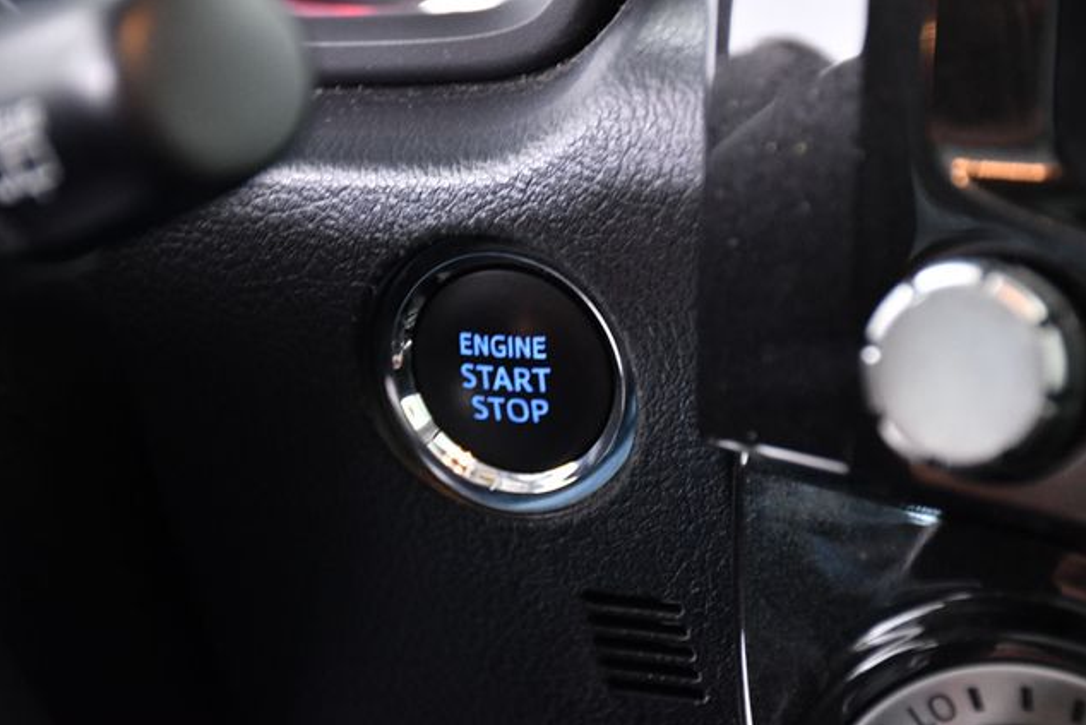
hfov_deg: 16.9
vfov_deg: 11.3
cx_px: 541
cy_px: 363
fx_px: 3651
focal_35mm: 121
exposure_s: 1/25
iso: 2500
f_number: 5.3
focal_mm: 80
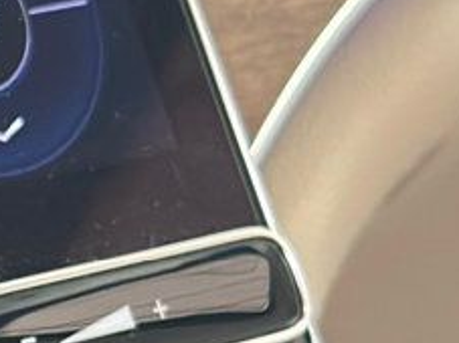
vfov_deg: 6.7
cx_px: -532
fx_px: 2876
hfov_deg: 8.5
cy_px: 510
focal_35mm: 217
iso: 640
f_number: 1.78
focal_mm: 6.86
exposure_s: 1/40
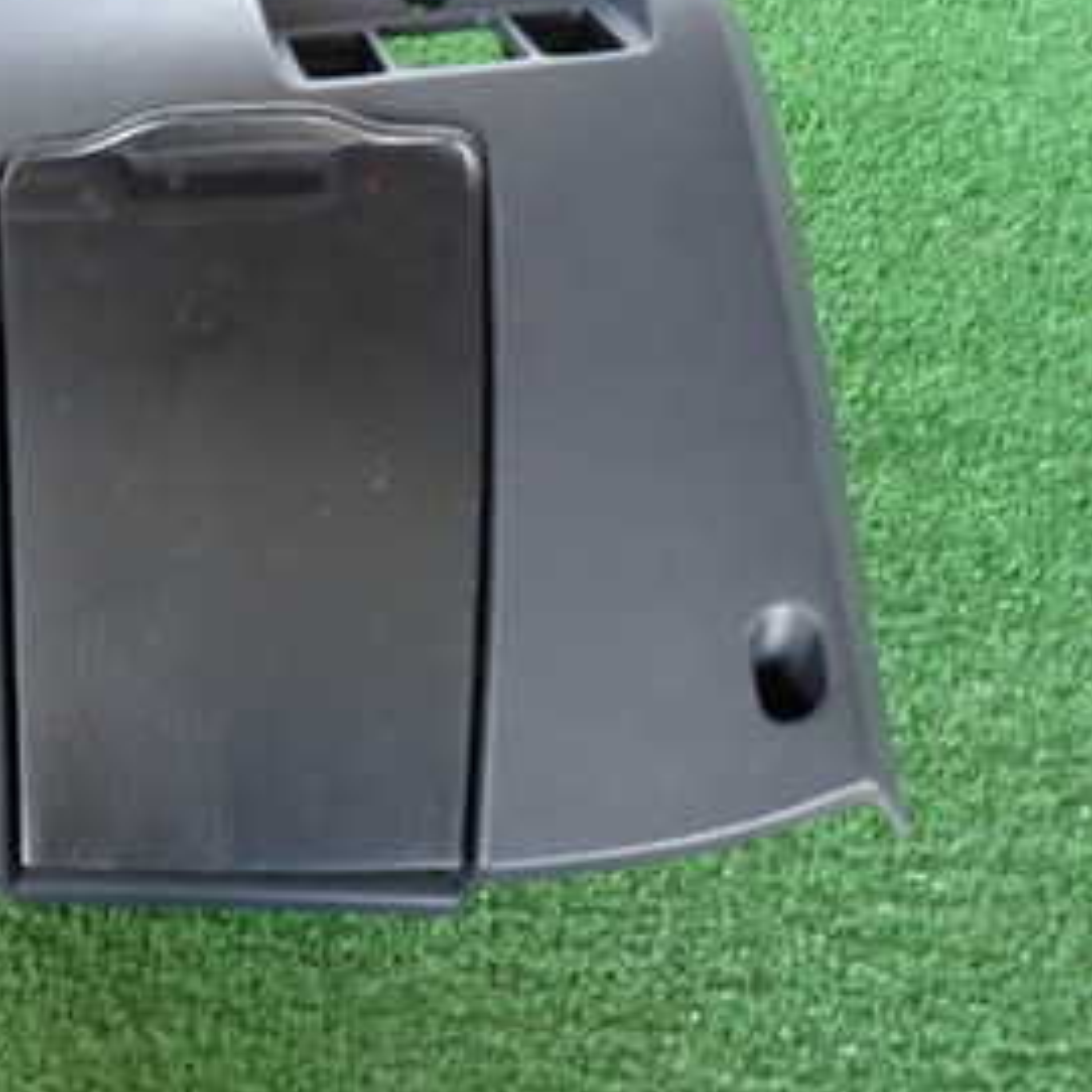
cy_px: 423
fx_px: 1749
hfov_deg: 31.0
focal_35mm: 49
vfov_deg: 34.5
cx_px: -105
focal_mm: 4.5
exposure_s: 1/30
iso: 250
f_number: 2
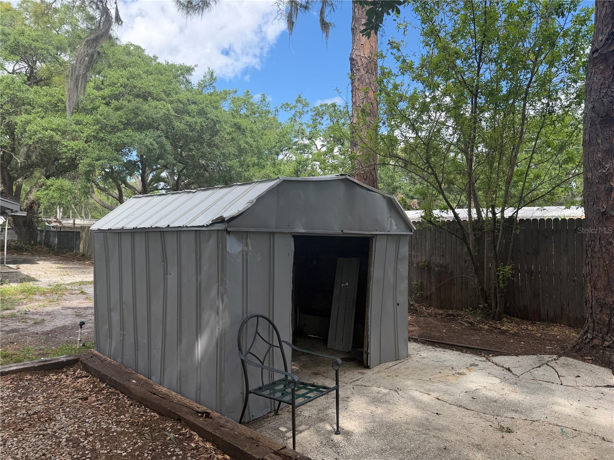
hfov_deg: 71.6
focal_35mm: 24
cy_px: 230
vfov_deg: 56.8
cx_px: 307
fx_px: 426
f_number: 1.78
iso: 80
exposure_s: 1/979
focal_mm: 6.76
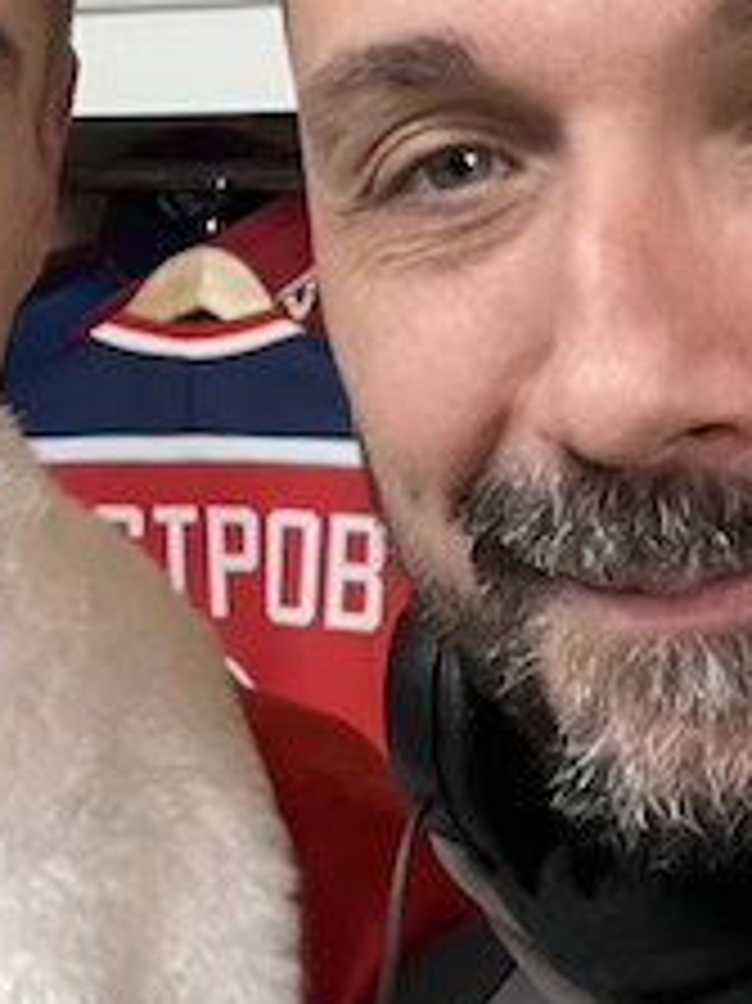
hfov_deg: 17.0
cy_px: 414
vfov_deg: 22.7
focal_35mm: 86
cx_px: 153
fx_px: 2493
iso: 800
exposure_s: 1/22
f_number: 2.2
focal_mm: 2.71
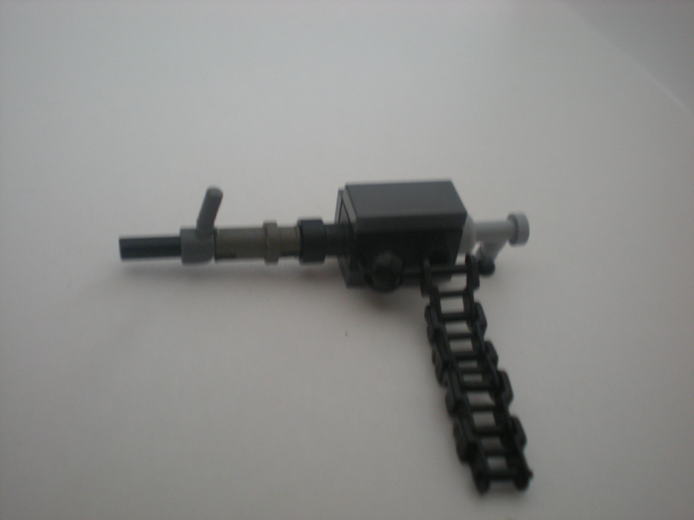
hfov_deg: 42.9
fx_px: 882
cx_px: 347
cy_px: 260
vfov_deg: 32.9
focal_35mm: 44
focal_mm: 7.4
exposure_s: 1/20
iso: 200
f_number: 3.5
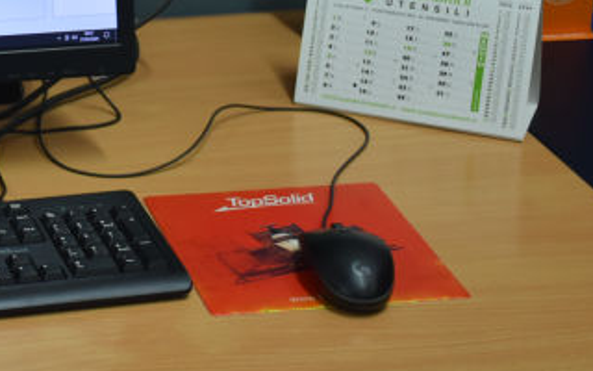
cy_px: -92
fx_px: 2069
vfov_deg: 10.1
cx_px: -150
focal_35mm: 128
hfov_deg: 15.6
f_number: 4
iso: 560
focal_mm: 32
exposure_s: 1/60
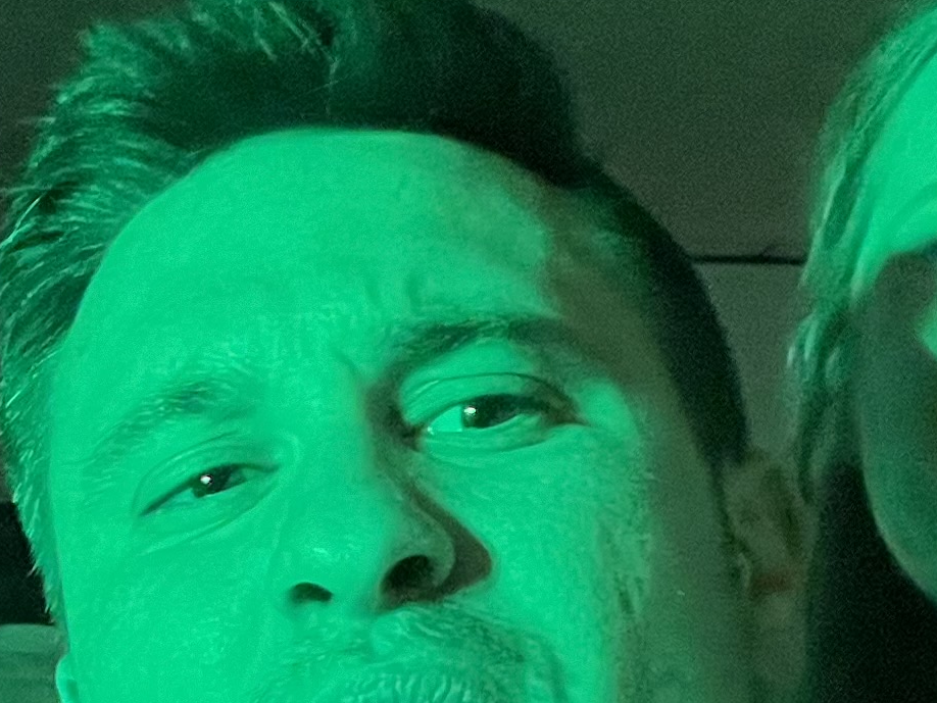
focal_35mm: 101
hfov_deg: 19.2
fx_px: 2735
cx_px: 149
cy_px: 467
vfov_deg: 14.6
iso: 400
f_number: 2.2
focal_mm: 2.71
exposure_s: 1/40
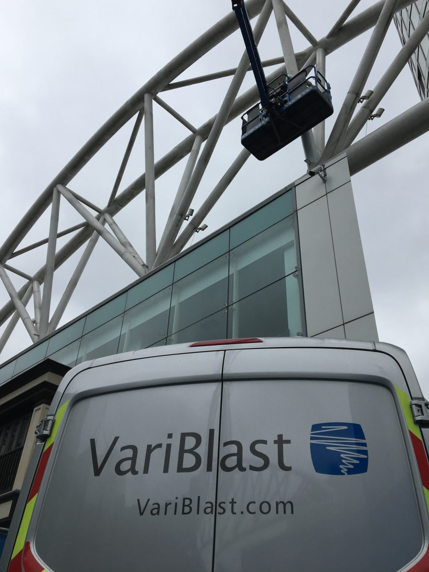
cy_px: 259
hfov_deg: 44.1
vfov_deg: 56.7
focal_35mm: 32
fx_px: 529
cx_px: 230
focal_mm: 4.15
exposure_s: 1/1304
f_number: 2.2
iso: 25
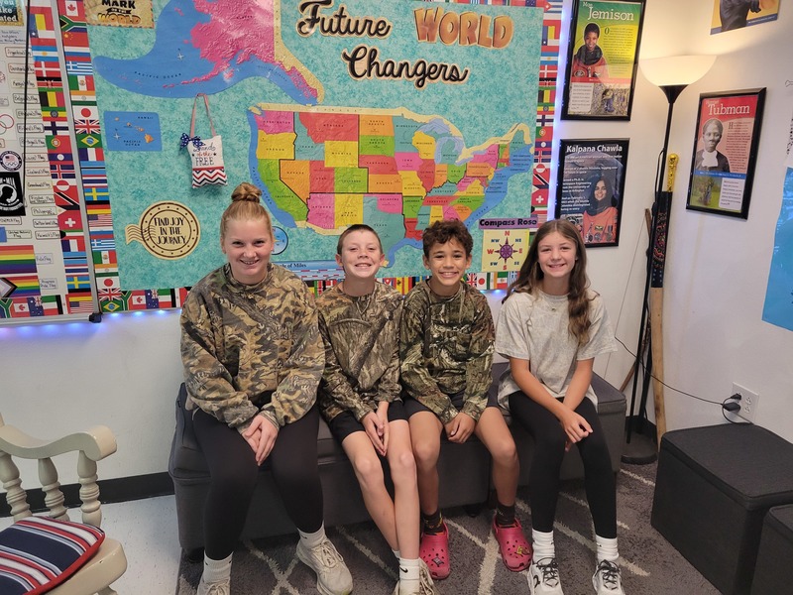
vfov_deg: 53.1
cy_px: 298
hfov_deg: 67.3
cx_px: 396
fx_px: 596
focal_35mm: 26
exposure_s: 1/120
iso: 250
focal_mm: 5.4
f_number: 1.8
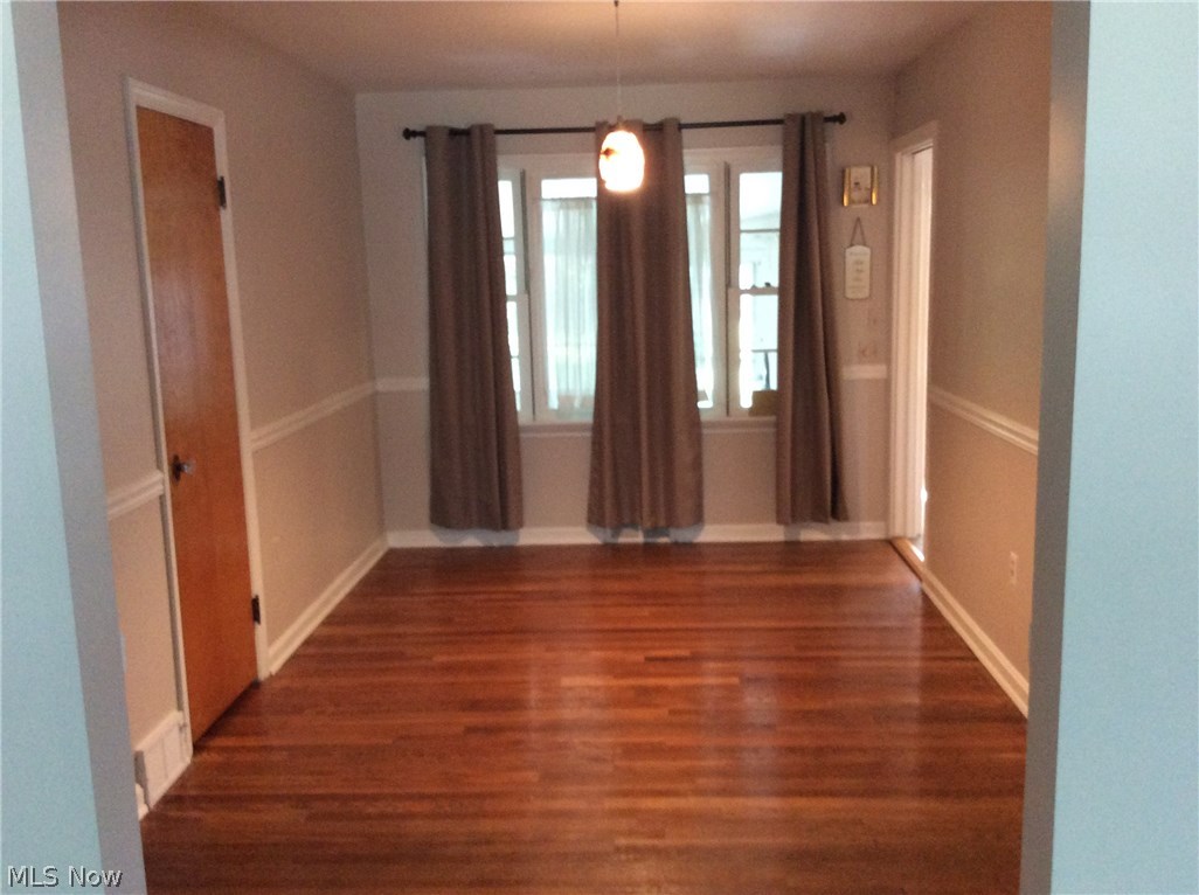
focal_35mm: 32
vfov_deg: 44.0
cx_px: 600
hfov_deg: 56.9
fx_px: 1107
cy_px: 448
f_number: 2.4
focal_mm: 3.3
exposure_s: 1/24
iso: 200
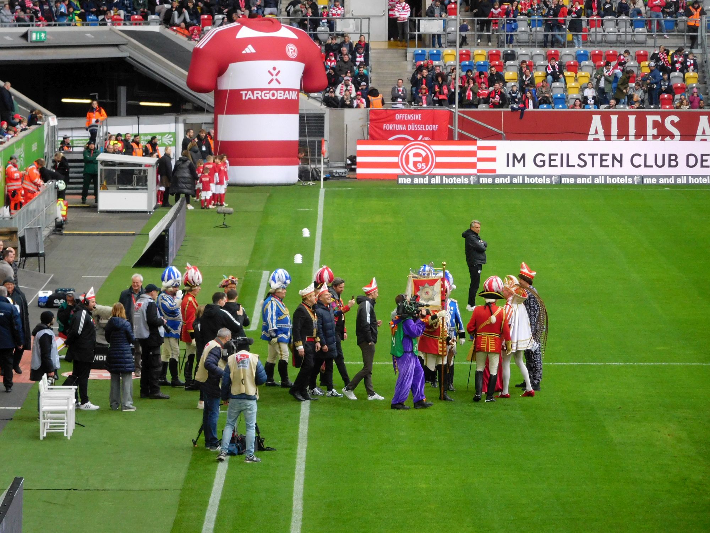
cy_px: 266
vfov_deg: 7.4
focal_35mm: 200
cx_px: 355
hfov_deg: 9.9
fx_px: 4102
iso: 400
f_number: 5.4
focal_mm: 35.7
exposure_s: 1/200
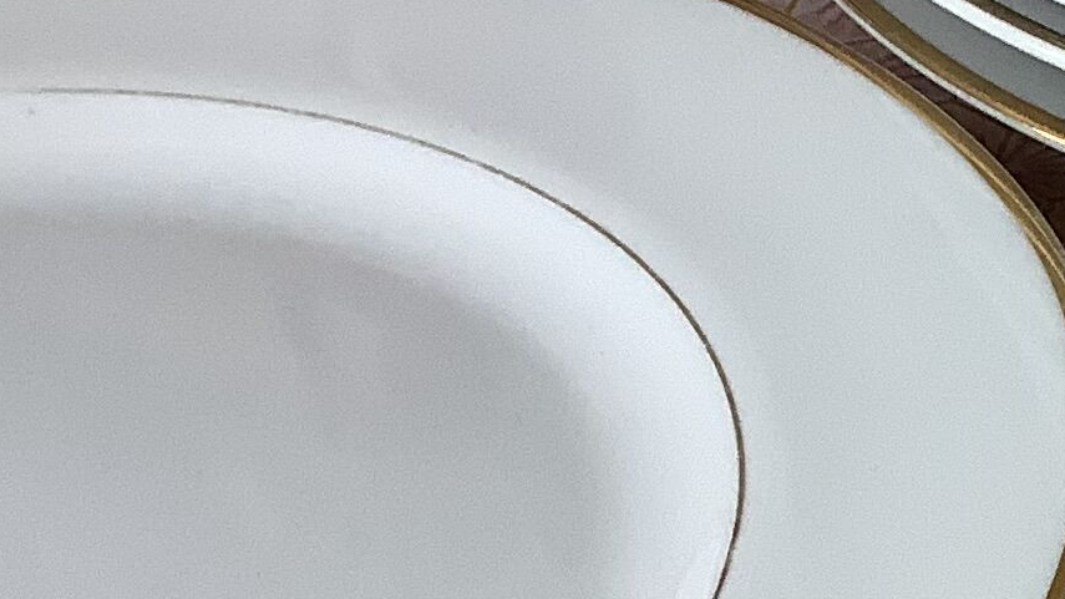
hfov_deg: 15.1
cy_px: 1097
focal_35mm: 129
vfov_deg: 9.0
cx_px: 1729
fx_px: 3643
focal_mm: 3.3
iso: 80
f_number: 2.4
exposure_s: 1/120
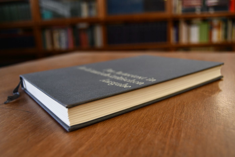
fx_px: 215
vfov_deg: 40.0
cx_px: 118
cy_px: 78
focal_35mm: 33
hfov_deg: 57.2
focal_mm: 22
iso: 800
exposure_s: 1/125
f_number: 3.5
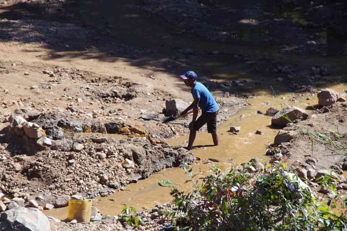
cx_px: 174
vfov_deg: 7.0
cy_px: 116
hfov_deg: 10.5
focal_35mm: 195
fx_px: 1879
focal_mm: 130
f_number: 9
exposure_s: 1/200
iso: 400
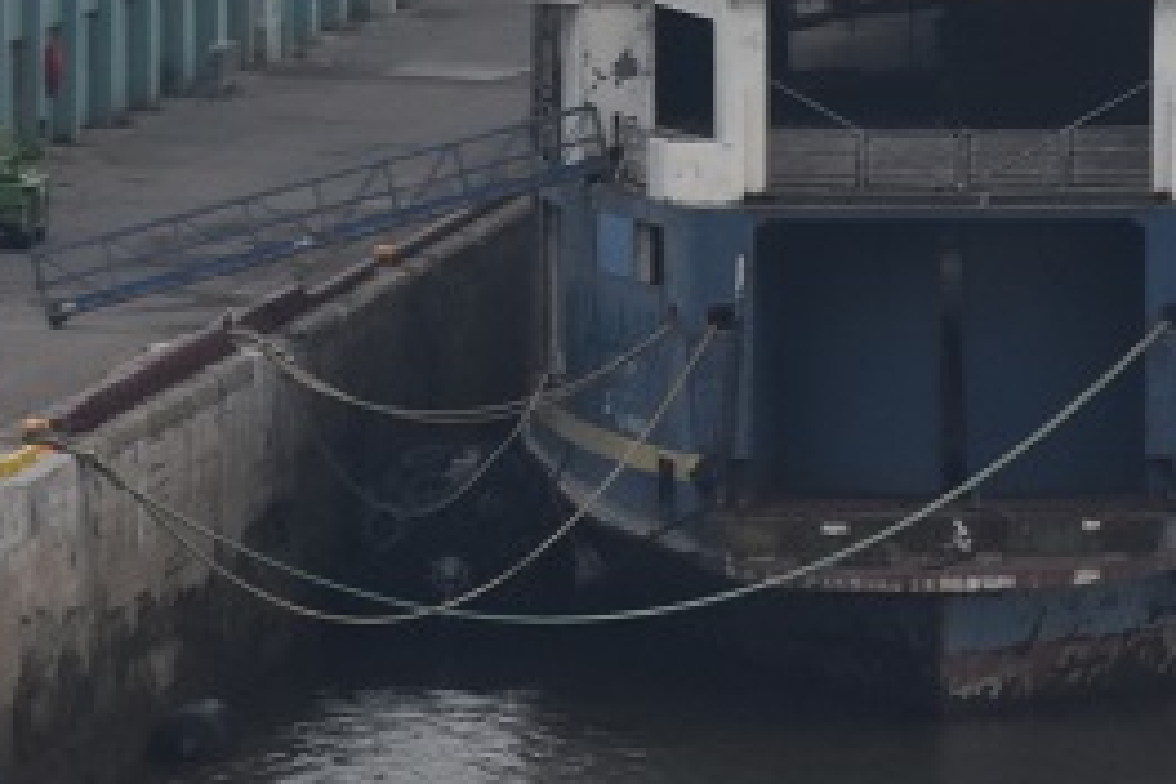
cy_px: -334
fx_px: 16167
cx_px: 646
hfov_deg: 4.2
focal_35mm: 495
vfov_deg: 2.8
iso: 800
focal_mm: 85
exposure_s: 1/125
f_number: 5.6
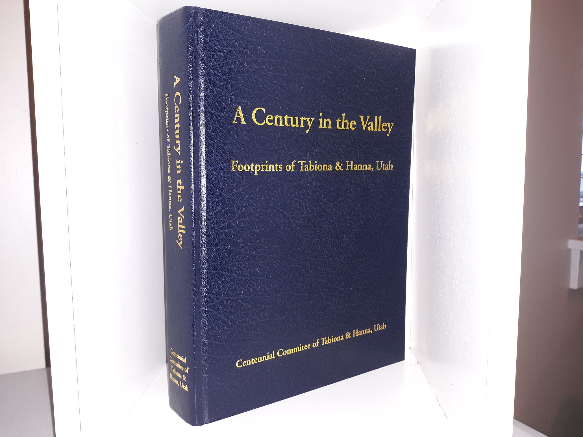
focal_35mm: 28
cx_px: 292
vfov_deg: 49.7
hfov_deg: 63.4
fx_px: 472
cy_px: 218
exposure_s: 1/40
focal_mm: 3.7
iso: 80
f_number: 1.7
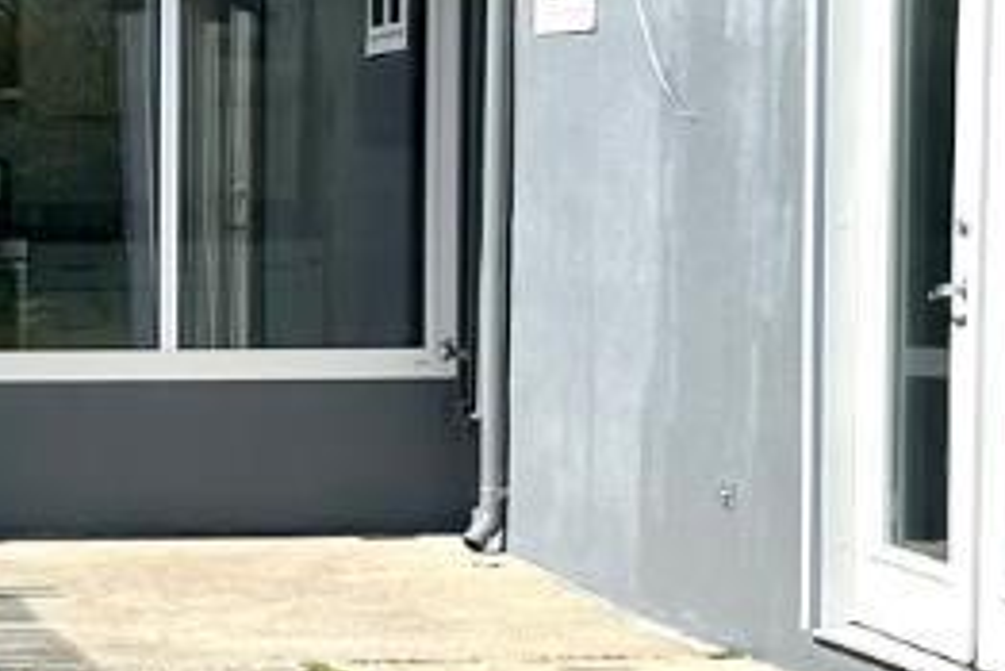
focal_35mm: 143
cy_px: 362
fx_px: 3994
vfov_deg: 9.6
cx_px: -606
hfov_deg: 13.3
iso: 80
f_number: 1.78
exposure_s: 1/3356
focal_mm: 6.86
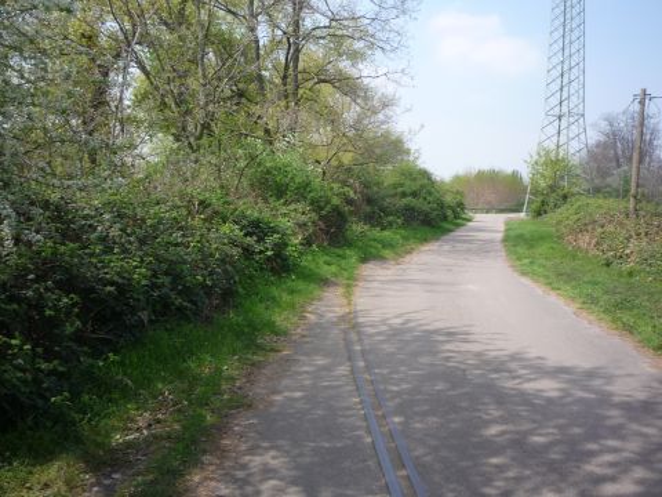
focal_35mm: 32
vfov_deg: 44.2
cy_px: 248
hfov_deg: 56.8
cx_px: 331
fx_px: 612
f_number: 4
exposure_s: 1/400
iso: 100
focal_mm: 5.2
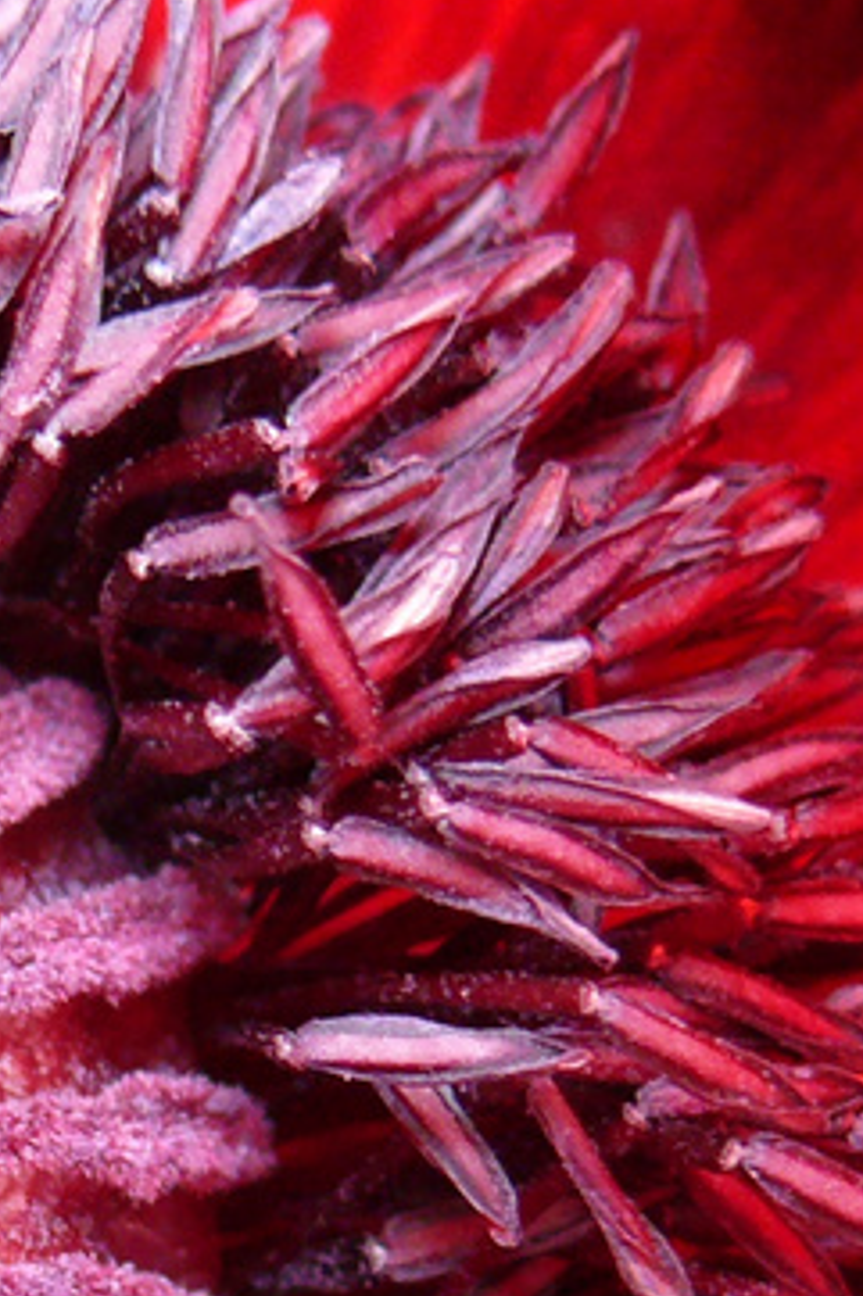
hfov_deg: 9.3
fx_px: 5219
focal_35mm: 145
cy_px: 1189
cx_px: -304
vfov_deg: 14.0
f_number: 2.8
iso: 200
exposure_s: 1/15
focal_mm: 7.4
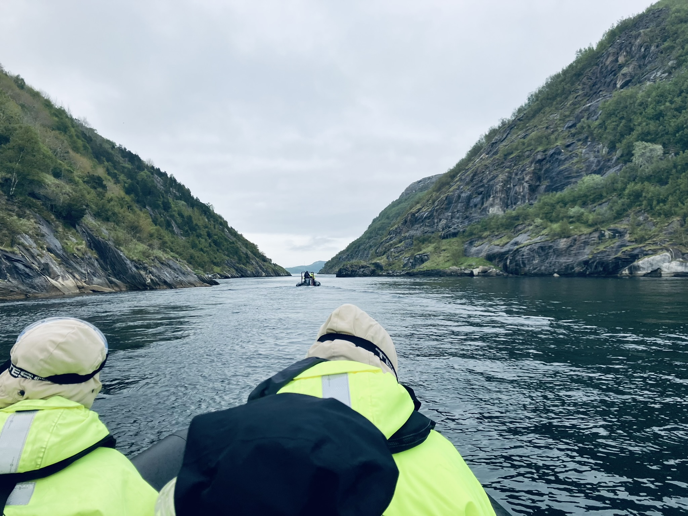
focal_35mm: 28
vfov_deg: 49.7
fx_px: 557
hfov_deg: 63.4
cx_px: 344
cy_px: 258
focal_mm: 3.99
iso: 25
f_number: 1.8
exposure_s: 1/232
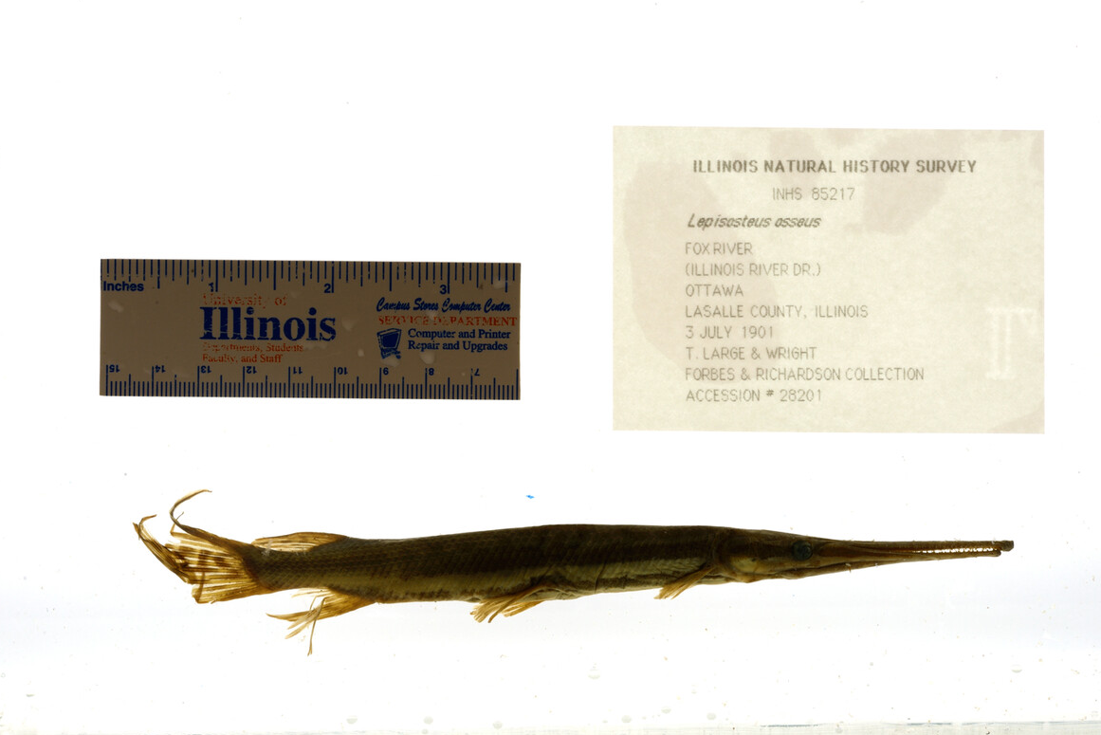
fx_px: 1897
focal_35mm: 62
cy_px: 374
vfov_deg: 21.9
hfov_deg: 32.4
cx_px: 555
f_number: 20
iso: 100
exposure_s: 1/40
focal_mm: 60
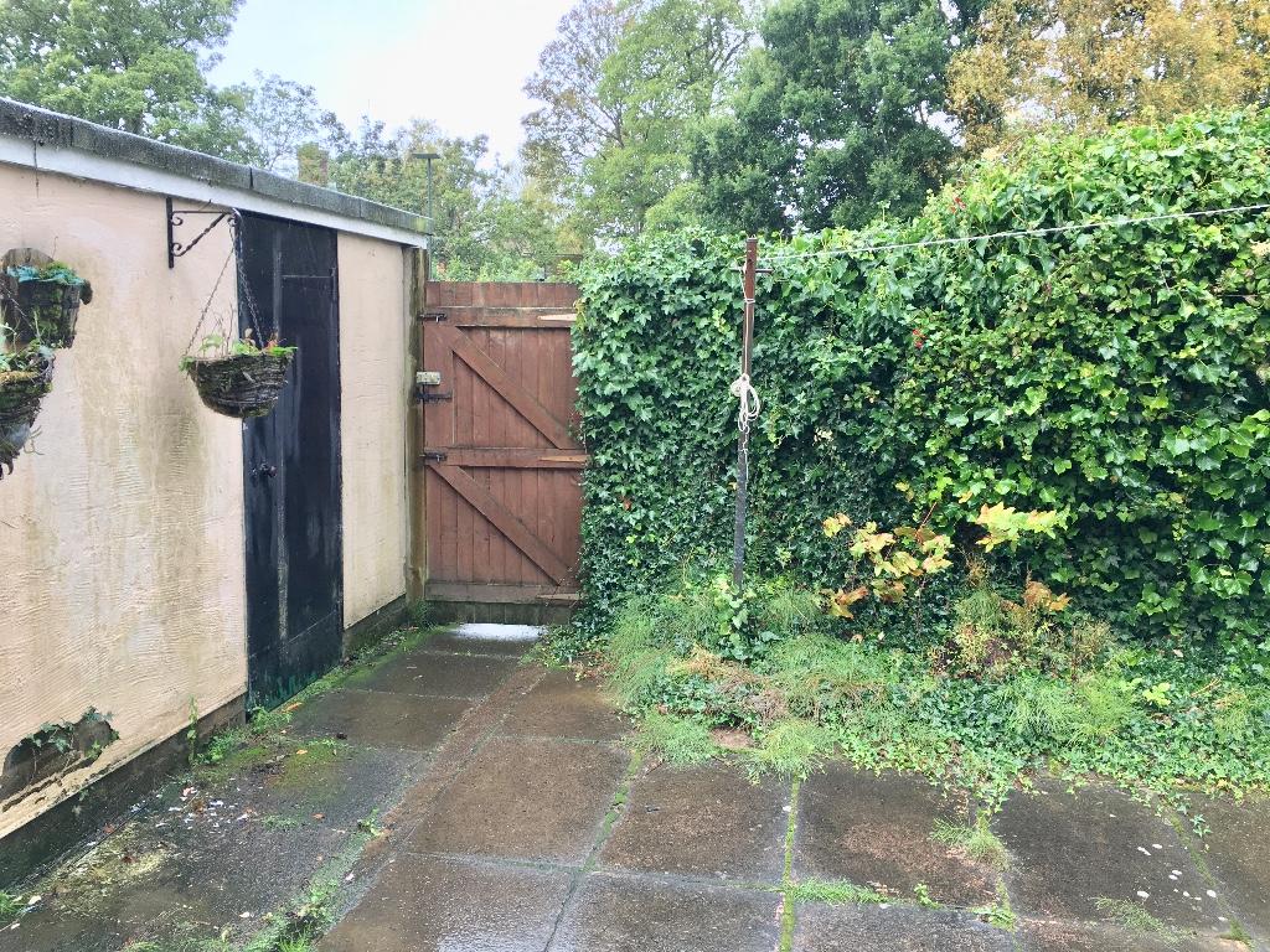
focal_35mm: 29
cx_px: 635
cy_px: 476
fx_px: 1064
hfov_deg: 61.7
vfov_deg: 48.2
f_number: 2.2
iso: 25
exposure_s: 1/50
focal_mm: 4.15
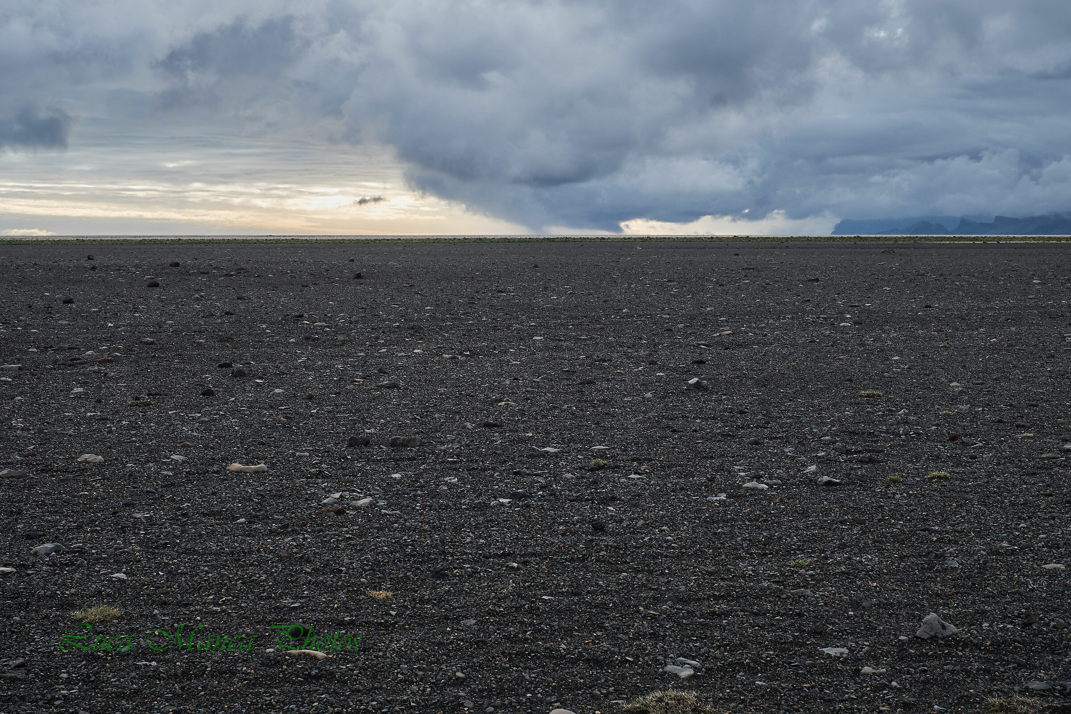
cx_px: 536
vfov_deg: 25.5
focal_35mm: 53
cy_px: 357
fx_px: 1577
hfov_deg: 37.5
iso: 200
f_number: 11
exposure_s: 1/60
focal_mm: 35
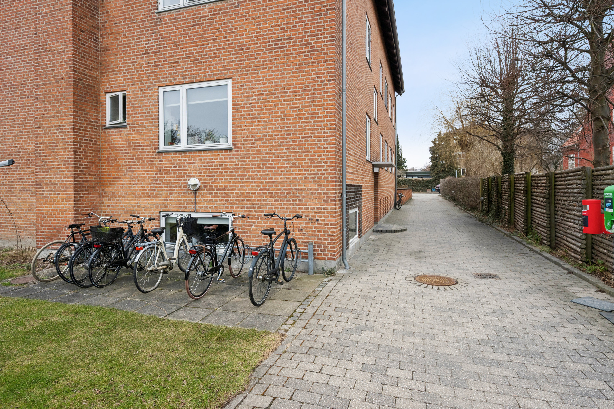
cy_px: 204
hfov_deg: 85.4
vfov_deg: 63.2
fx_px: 333
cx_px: 307
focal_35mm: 20
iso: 400
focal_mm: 19.5
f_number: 6.3
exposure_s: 1/320
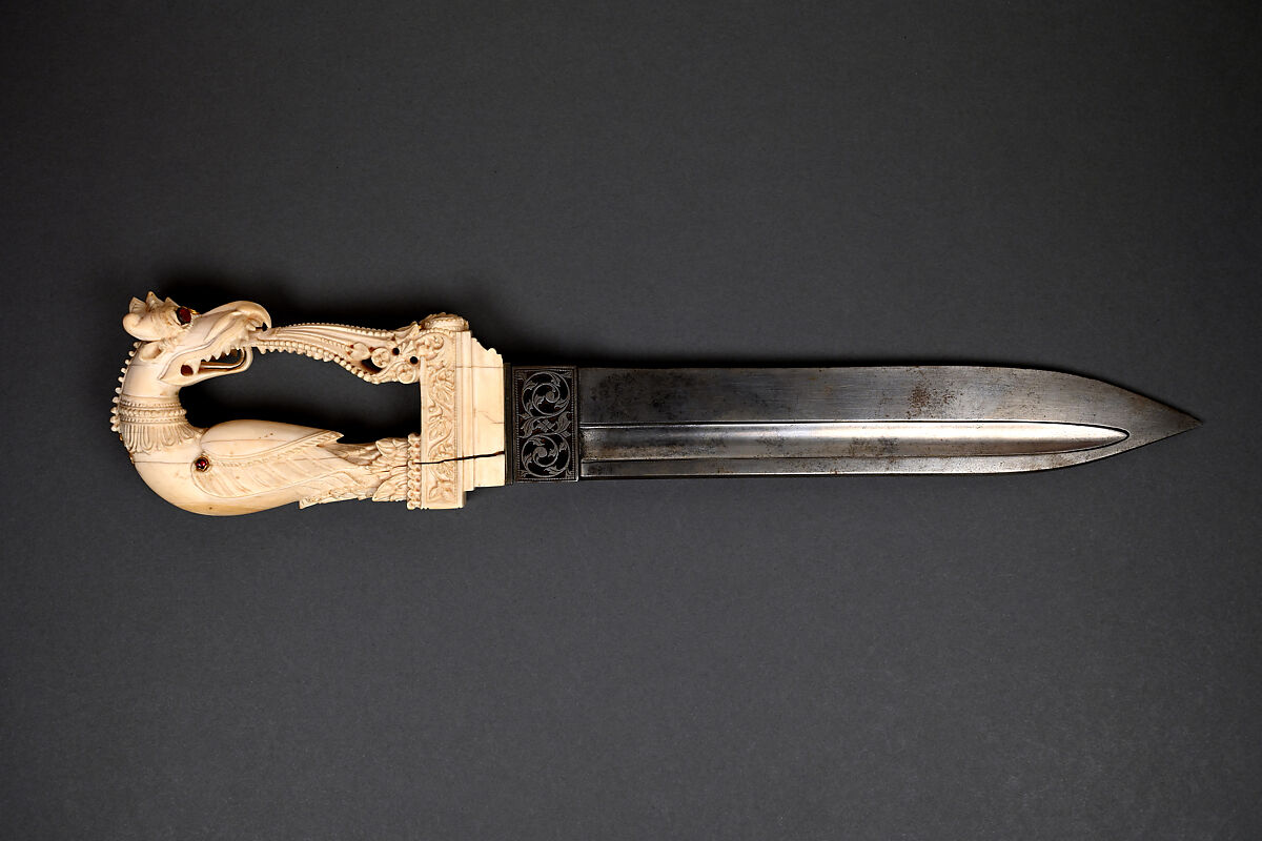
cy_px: 420
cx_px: 631
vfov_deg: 29.2
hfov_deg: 42.7
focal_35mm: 46
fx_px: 1612
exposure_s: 1/100
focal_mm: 46
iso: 400
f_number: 7.1
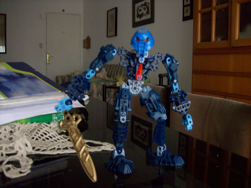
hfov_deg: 51.4
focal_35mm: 36
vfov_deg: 39.7
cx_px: 126
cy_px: 94
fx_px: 261
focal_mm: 6
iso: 160
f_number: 2.7
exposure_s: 1/11.3
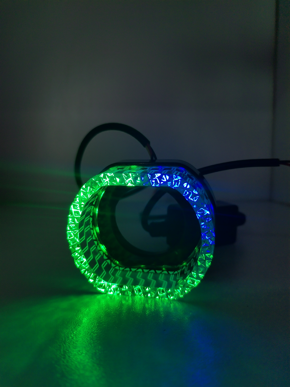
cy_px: 194
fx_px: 290
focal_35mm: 26
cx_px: 145
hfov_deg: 53.1
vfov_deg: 67.3
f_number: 1.8
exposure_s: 1/354
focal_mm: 4.75
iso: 100
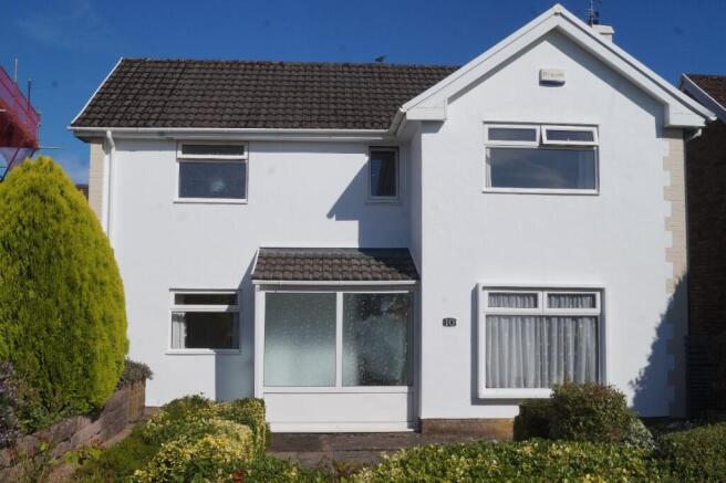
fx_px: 726
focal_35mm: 36
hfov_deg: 53.1
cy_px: 242
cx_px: 363
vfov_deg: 36.9
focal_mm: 24
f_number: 18
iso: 100
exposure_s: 1/160
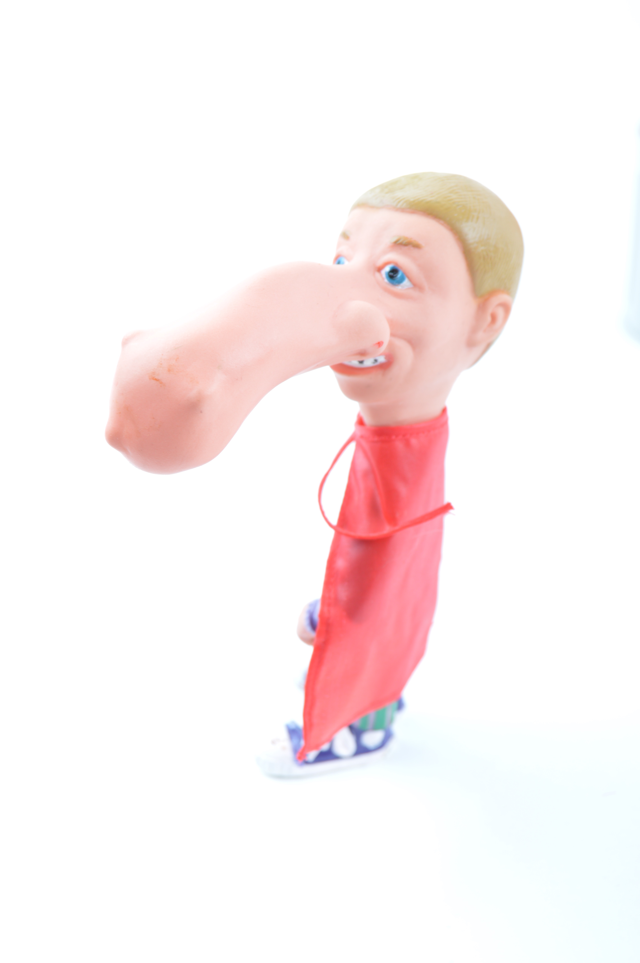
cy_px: 482
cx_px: 320
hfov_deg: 21.5
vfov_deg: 31.9
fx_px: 1683
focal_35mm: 63
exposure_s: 1/30
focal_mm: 42
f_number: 7.1
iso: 100
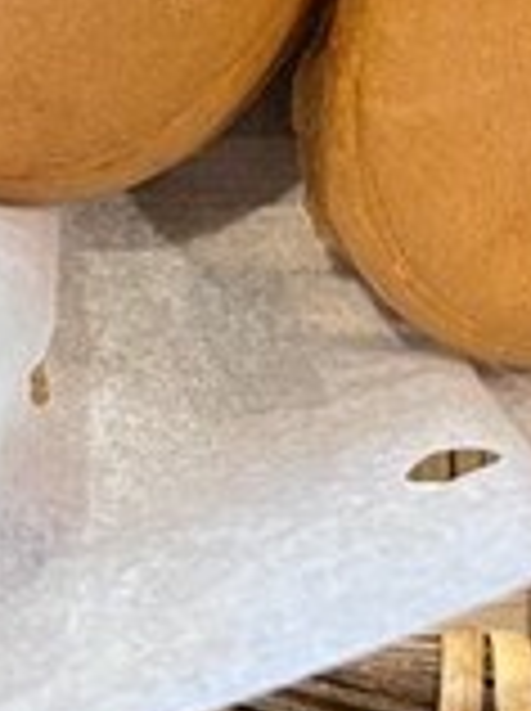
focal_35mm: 140
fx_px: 2871
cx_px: 619
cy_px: -189
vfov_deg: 13.6
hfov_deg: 10.4
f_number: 1.5
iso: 400
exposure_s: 1/60
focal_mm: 5.7
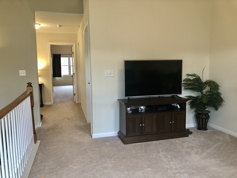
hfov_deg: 63.4
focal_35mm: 28
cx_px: 118
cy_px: 89
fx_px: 192
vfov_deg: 49.7
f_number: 1.8
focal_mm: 4
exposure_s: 1/17
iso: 40
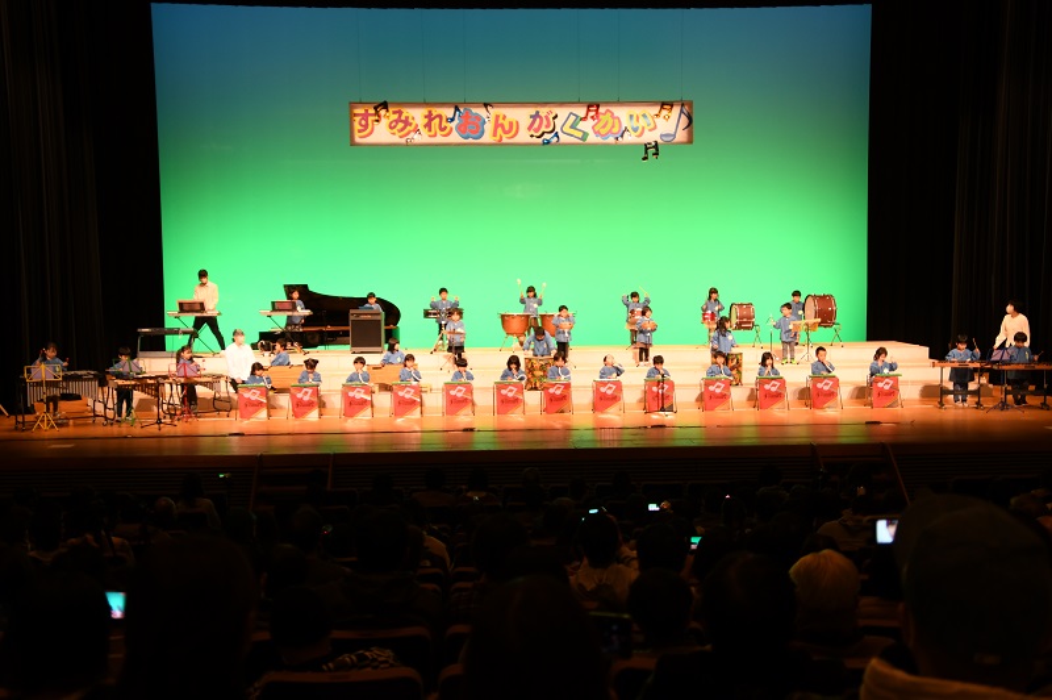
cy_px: 350
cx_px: 526
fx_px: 1255
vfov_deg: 31.1
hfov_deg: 45.5
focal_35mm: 43
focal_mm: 29
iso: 500
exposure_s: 1/30
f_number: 3.5
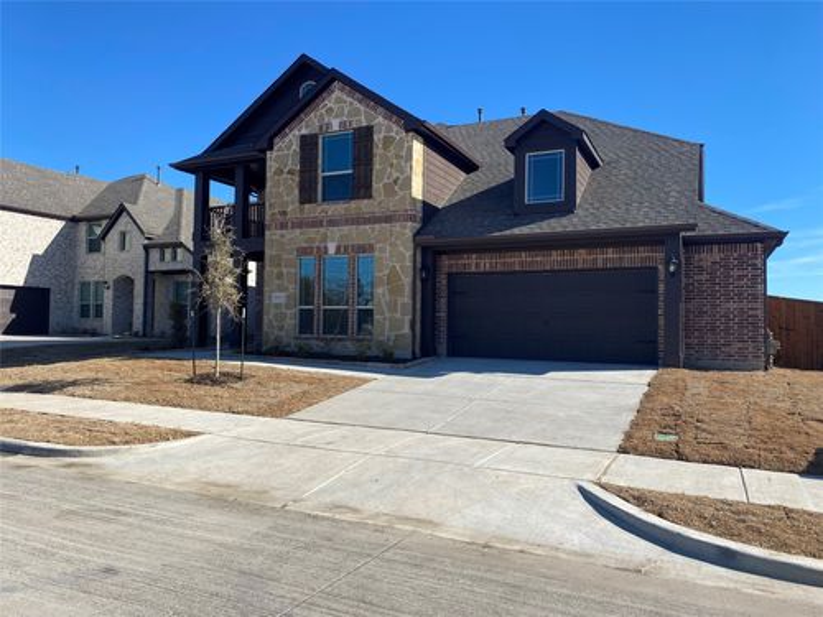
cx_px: 412
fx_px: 618
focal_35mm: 26
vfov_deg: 53.1
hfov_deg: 67.3
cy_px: 308
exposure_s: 1/2315
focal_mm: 4.25
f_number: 1.8
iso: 32
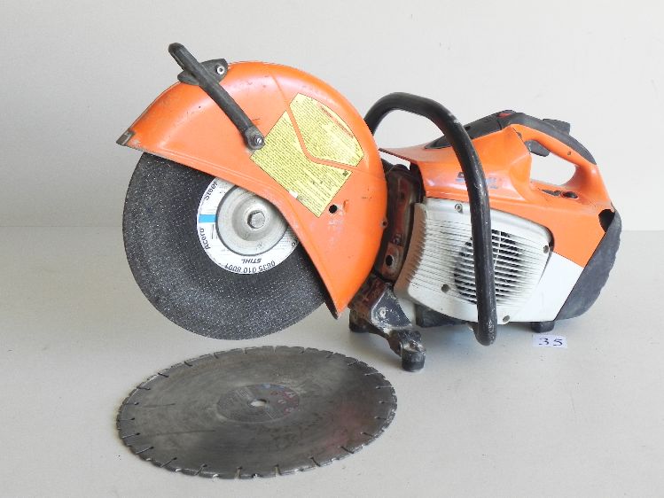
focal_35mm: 52
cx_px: 332
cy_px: 249
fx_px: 998
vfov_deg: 28.0
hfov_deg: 36.8
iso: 193
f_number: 3.5
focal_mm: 9.2
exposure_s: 1/30
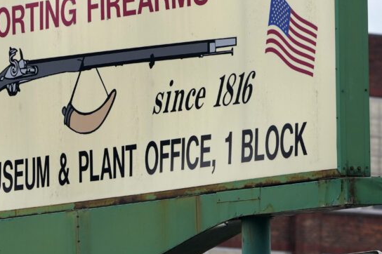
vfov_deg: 2.4
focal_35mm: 565
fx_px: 5991
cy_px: 88
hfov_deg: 3.7
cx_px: 239
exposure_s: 1/250
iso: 320
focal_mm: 200
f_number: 8
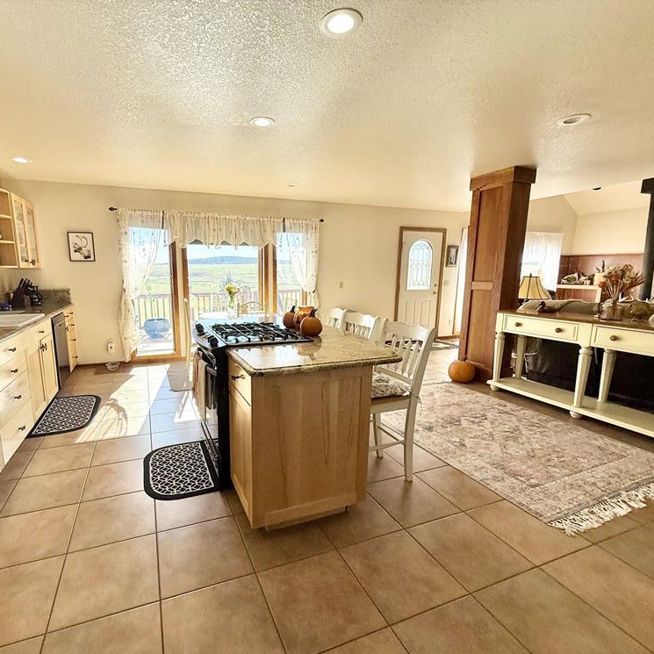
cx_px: 271
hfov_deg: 83.2
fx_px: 363
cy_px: 334
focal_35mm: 17
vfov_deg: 84.0
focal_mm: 2.22
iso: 64
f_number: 2.2
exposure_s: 1/329
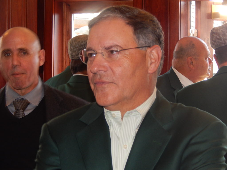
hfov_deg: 20.9
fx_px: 616
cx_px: 114
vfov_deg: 15.7
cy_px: 85
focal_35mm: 94
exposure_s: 1/30
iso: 200
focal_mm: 16.6
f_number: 4.4
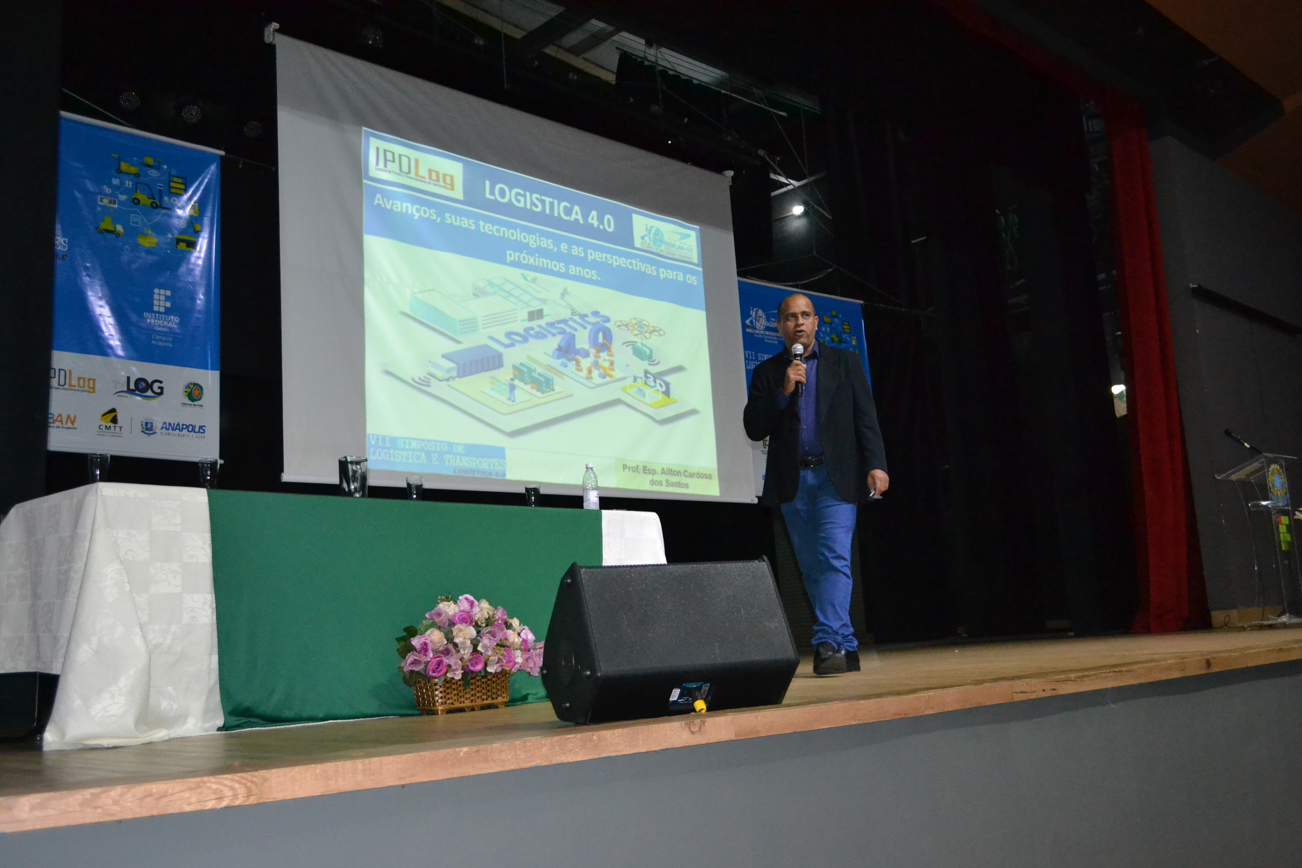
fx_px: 1193
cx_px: 651
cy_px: 434
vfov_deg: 40.0
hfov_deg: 57.2
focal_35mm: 33
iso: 3200
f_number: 4
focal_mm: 22
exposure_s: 1/60
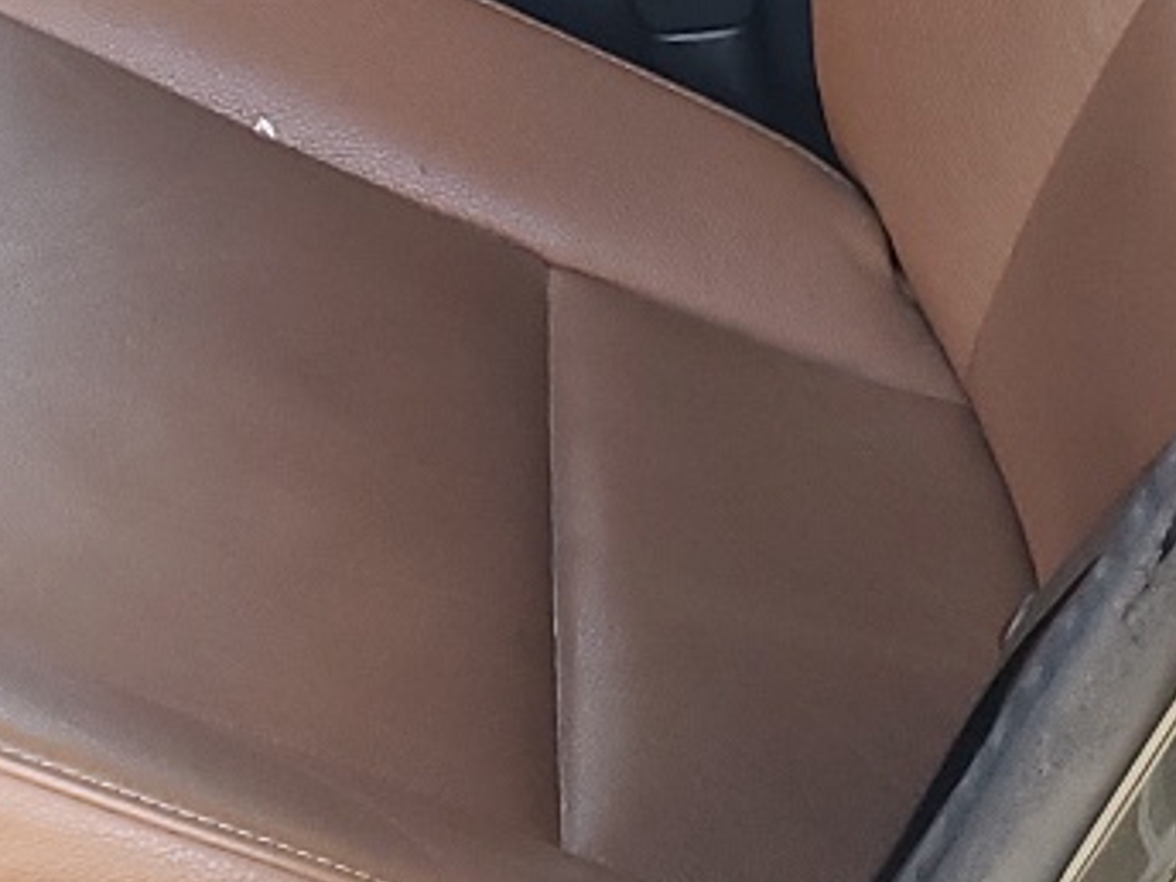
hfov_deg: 15.6
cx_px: -270
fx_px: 4111
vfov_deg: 11.9
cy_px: -308
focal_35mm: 121
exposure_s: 1/120
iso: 63
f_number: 1.5
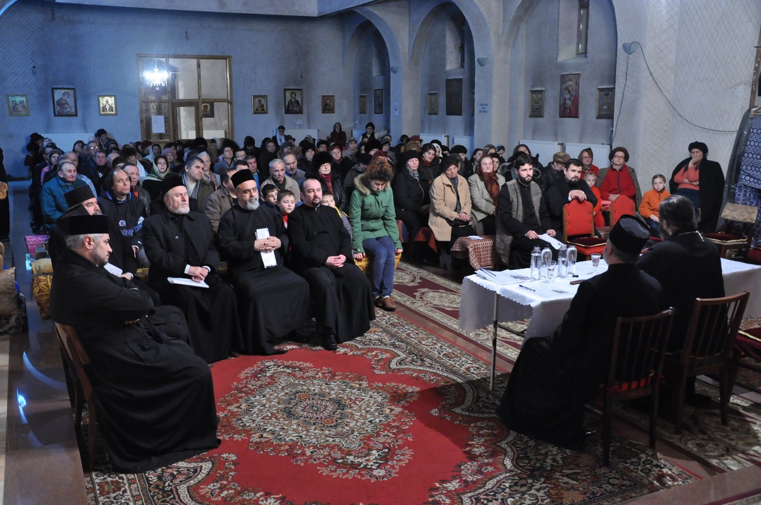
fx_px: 760
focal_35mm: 36
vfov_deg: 36.8
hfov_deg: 53.2
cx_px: 380
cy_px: 252
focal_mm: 24
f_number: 5
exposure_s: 1/6
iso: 1600
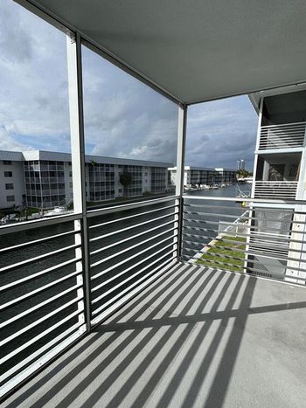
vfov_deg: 81.6
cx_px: 122
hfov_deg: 65.3
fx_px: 236
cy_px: 221
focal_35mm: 20
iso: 50
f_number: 2.2
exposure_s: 1/1927
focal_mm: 2.22
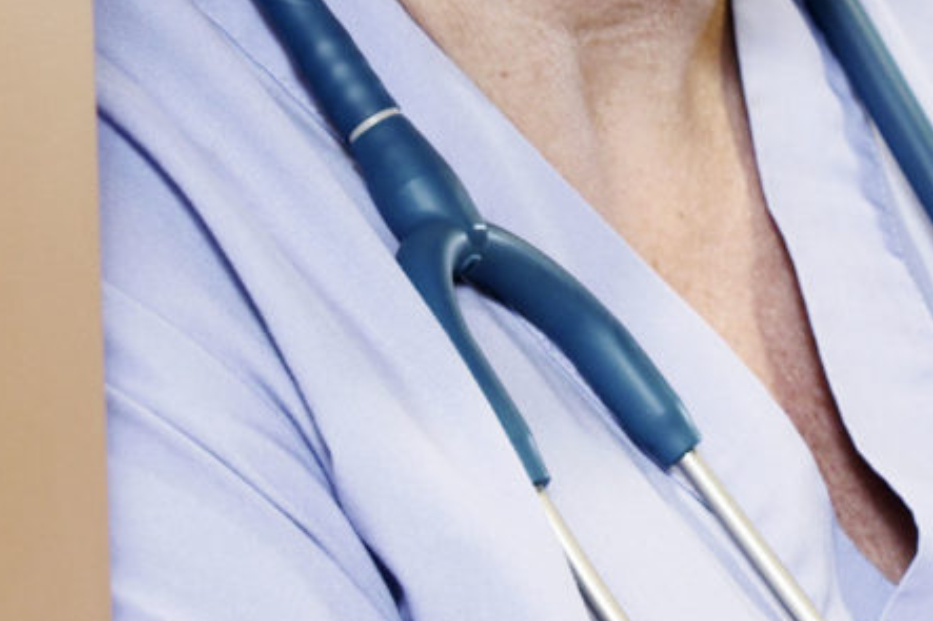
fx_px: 6735
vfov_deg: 5.3
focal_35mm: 260
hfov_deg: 7.9
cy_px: -94
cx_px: 545
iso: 200
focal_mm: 45
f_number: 5
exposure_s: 1/15
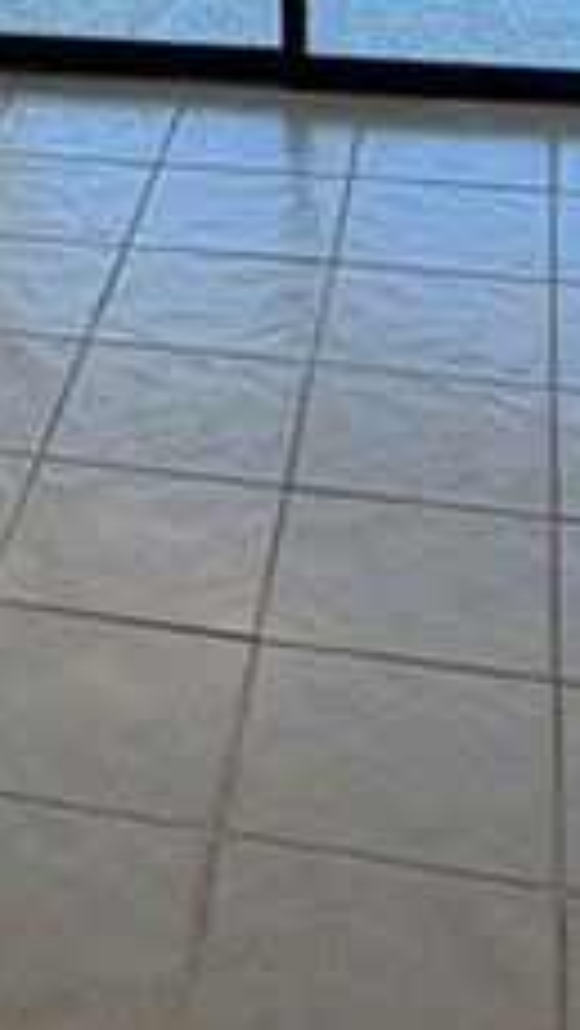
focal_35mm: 80
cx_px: -216
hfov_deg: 14.4
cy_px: -252
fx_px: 2185
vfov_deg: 23.8
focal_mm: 2.22
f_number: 2.2
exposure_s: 1/120
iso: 80
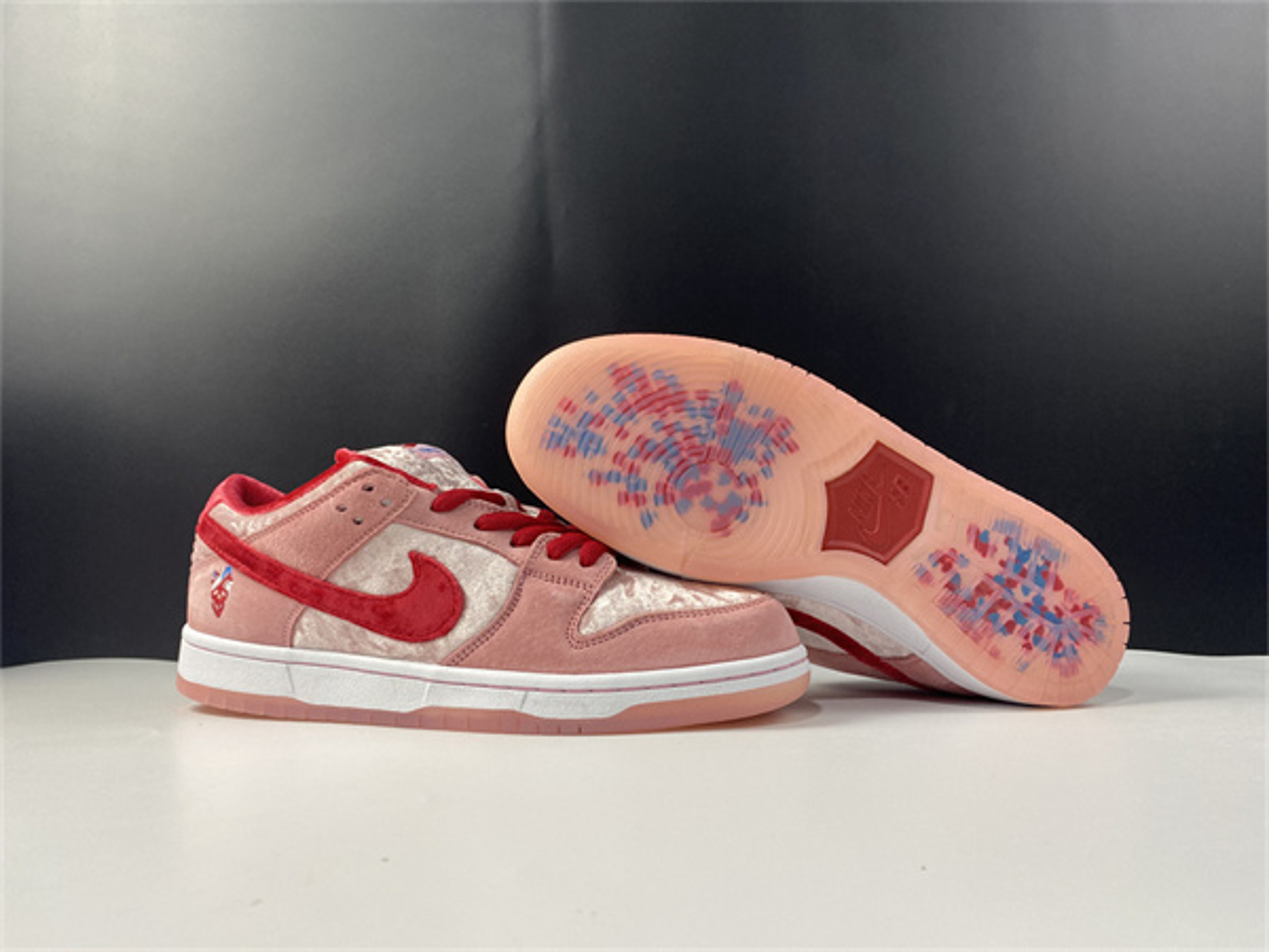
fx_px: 953
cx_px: 634
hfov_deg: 67.3
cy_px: 476
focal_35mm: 26
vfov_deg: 53.1
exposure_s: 1/100
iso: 80
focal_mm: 4.25
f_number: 1.8
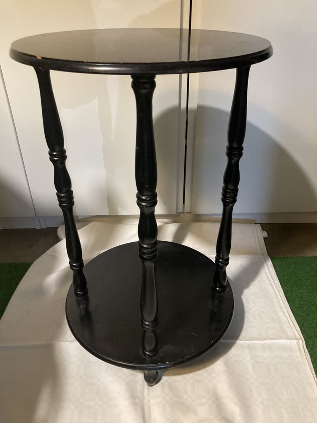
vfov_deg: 63.4
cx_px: 158
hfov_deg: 49.7
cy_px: 212
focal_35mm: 28
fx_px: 342
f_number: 1.8
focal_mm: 3.99
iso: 500
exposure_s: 1/30
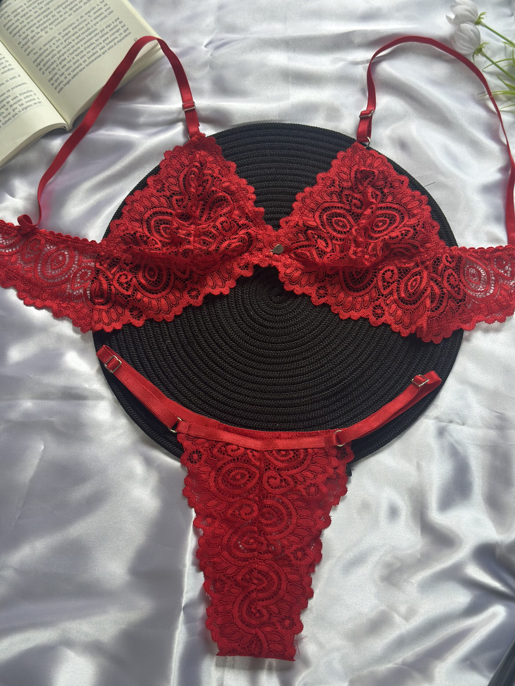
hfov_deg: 30.3
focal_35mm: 48
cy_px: 343
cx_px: 258
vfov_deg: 39.7
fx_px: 952
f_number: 1.78
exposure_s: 1/612
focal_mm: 6.86
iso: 80
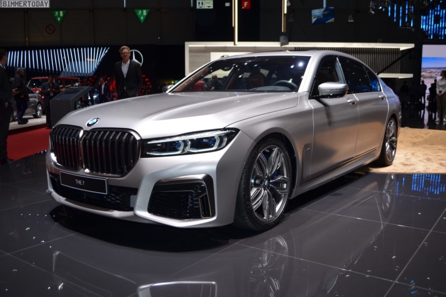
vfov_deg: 40.0
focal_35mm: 33
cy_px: 148
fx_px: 409
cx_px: 223
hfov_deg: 57.2
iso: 140
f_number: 4
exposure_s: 1/200
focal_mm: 22
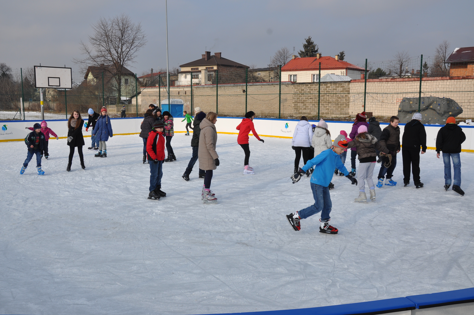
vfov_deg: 39.9
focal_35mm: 33
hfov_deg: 57.3
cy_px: 158
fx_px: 434
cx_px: 237
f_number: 11
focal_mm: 22
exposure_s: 1/500
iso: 200
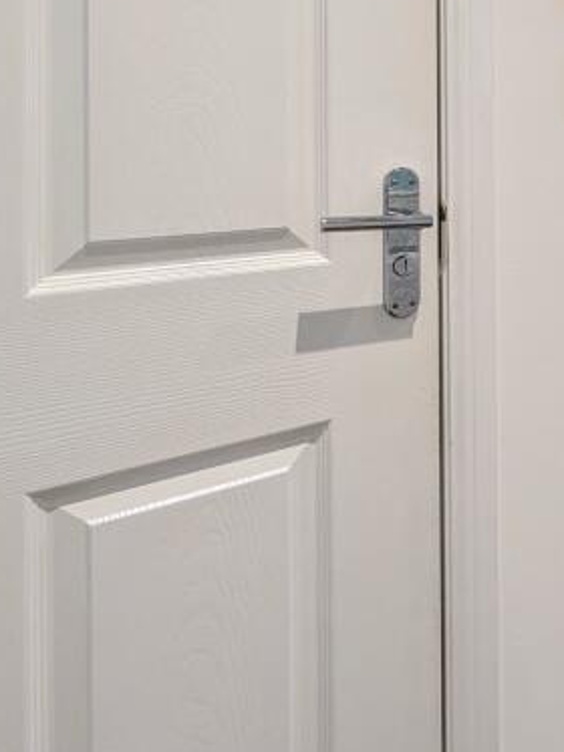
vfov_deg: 51.3
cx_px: 747
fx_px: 716
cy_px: 132
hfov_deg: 31.9
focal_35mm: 33
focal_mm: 2.02
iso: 67
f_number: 1.7
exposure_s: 1/33.3
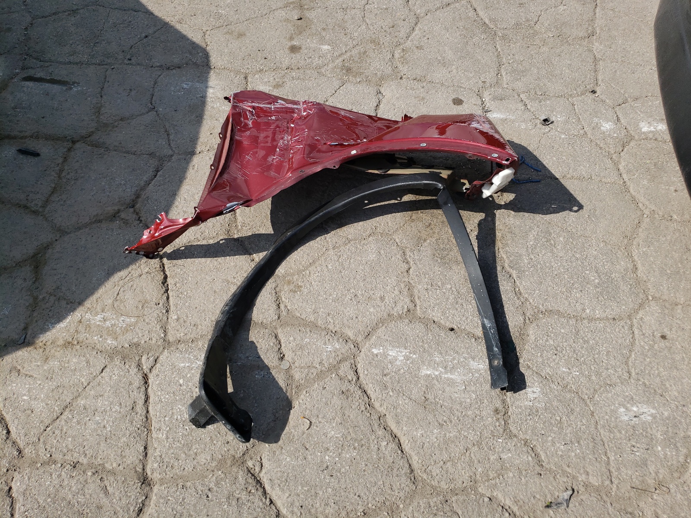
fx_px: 519
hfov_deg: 67.3
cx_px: 346
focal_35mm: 26
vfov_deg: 53.1
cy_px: 259
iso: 50
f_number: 1.5
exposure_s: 1/3333
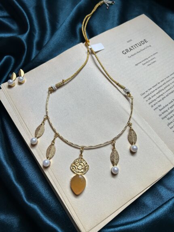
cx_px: 87
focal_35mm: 26
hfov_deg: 53.1
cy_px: 116
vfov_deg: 67.3
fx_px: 174
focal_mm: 5.7
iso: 64
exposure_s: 1/121
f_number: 1.5
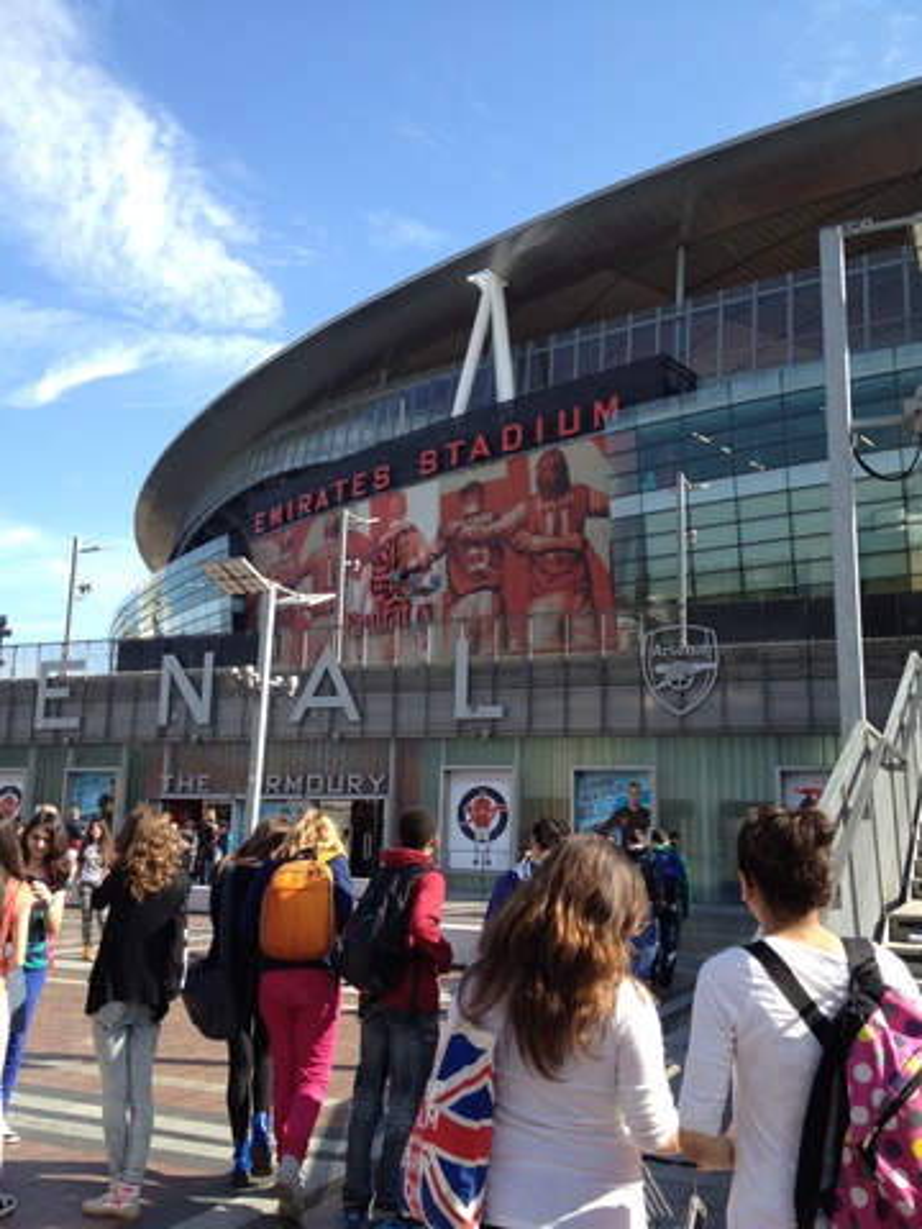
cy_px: 614
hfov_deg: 40.7
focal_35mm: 35
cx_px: 461
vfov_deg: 52.6
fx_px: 1243
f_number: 2.4
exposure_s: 1/708
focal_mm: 4.28
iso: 50
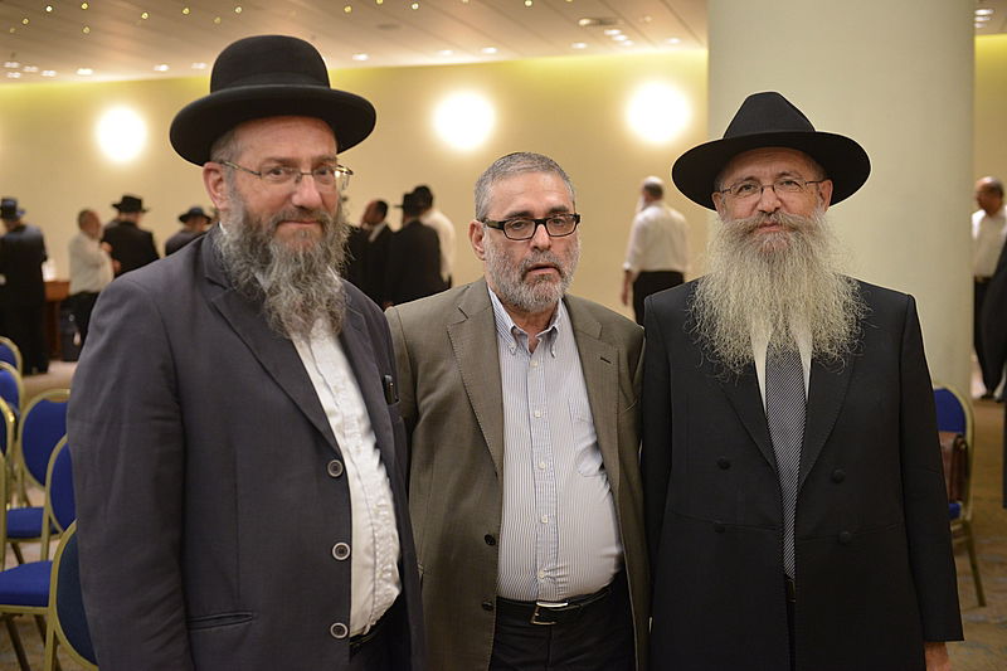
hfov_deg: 41.1
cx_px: 504
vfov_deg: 28.1
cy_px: 336
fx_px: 1342
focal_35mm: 48
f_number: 3.2
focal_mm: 48
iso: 2000
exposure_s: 1/60
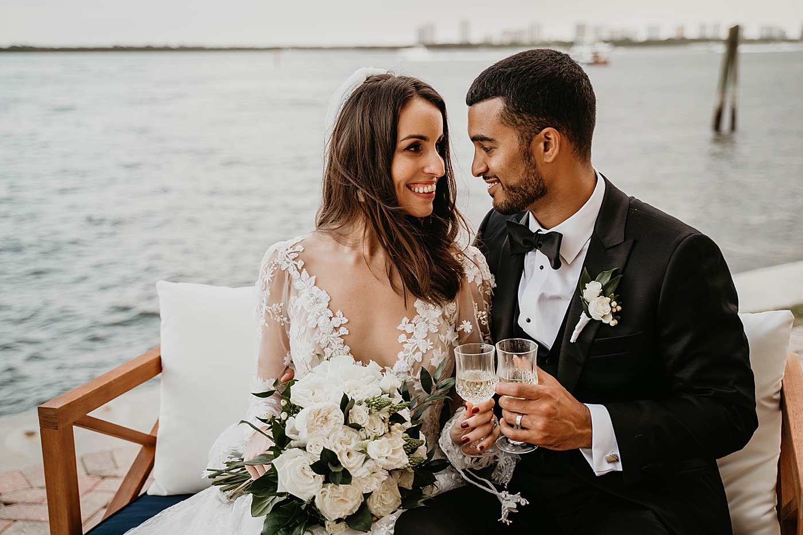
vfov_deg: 31.2
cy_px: 268
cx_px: 402
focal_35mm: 43
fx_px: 959
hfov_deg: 45.4
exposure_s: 1/200
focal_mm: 43
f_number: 2.8
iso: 160
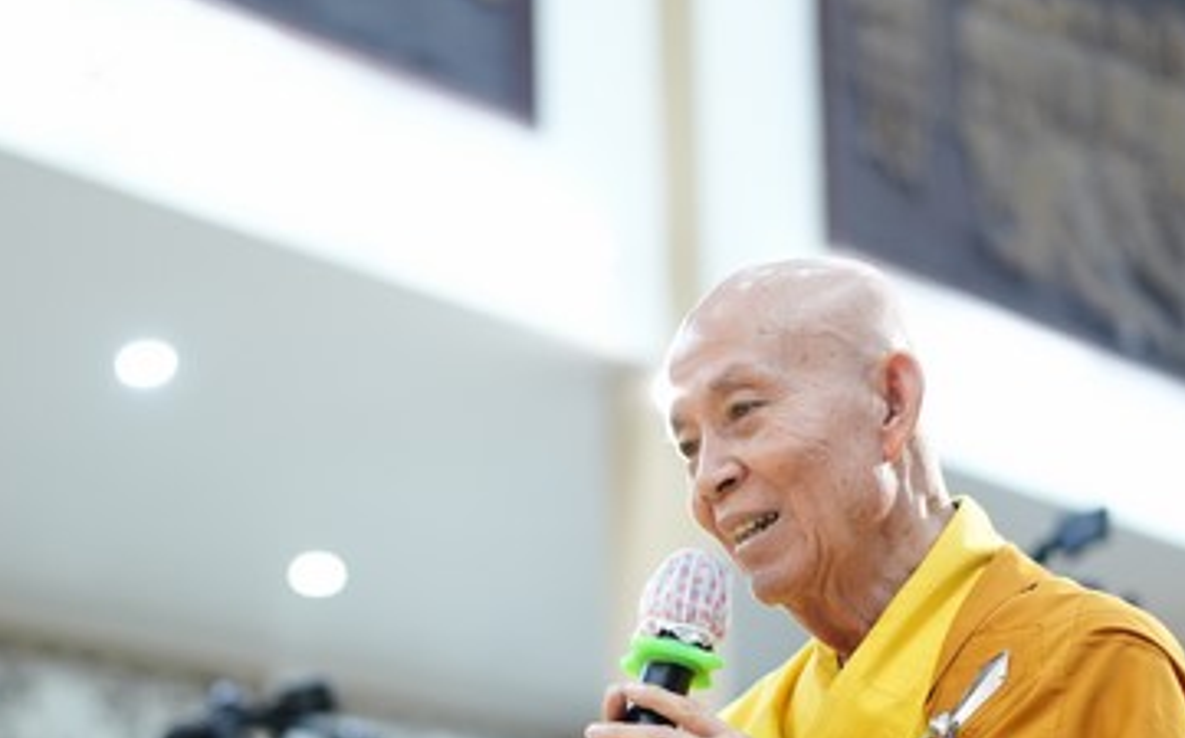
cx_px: 506
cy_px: 677
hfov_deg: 20.6
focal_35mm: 101
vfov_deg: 12.8
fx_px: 3259
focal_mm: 55
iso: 3200
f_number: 1.8
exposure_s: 1/250
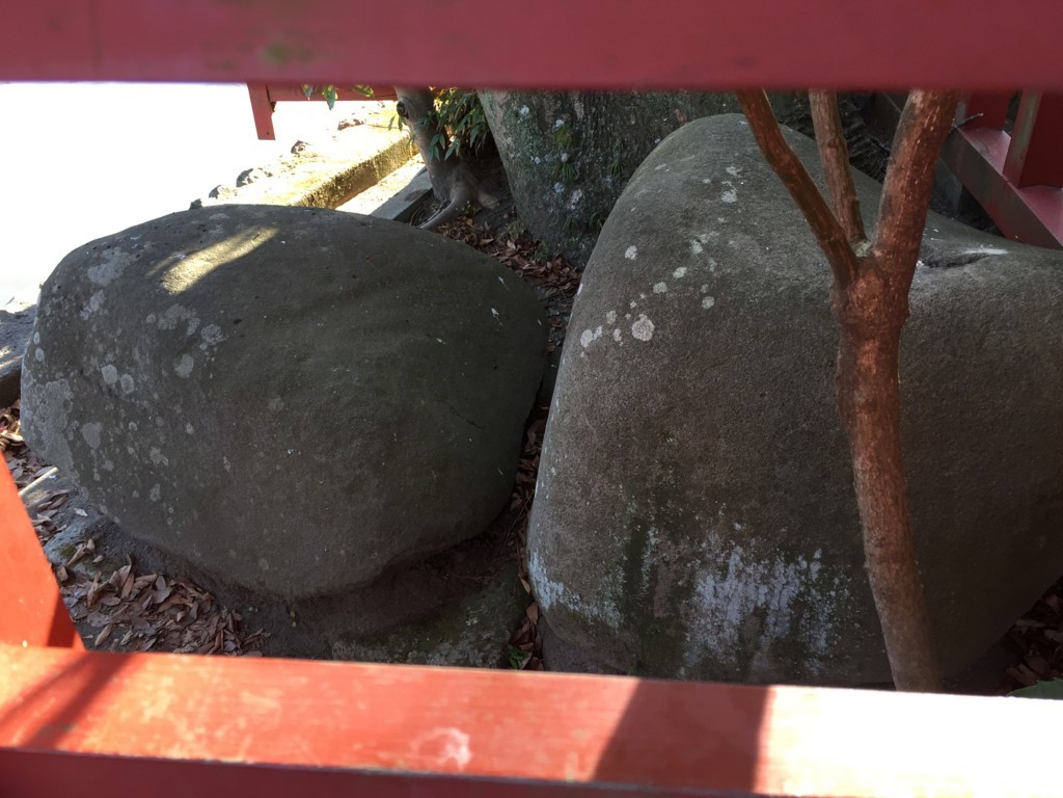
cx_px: 532
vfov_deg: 48.2
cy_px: 399
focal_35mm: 29
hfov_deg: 61.7
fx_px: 891
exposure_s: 1/120
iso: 50
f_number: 2.2
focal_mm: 4.15
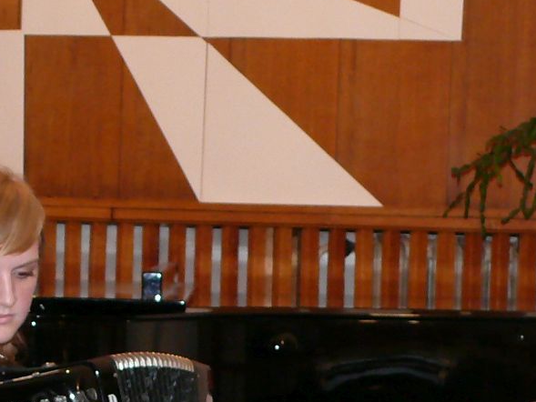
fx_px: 2370
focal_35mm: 153
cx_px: 349
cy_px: 495
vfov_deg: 9.6
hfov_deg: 12.9
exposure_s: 1/30
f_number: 2.8
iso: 200
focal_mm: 8.5
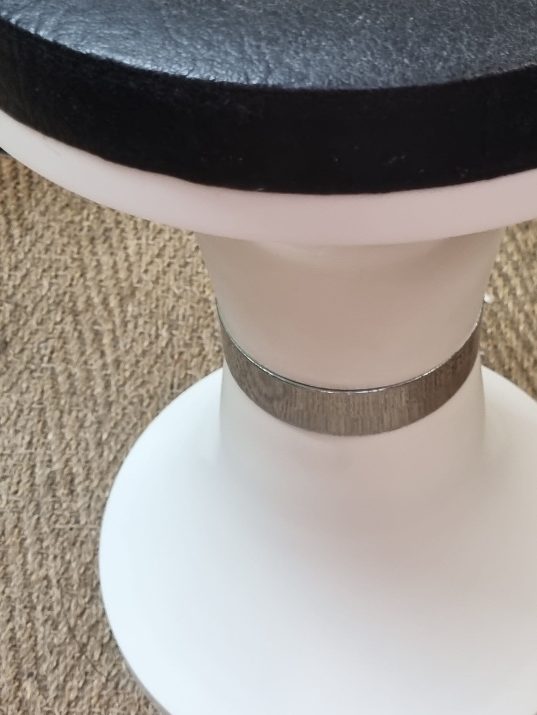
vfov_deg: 33.1
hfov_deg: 25.1
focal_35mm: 58
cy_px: 283
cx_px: 355
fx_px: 1199
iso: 250
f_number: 1.8
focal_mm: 5.4
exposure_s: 1/50
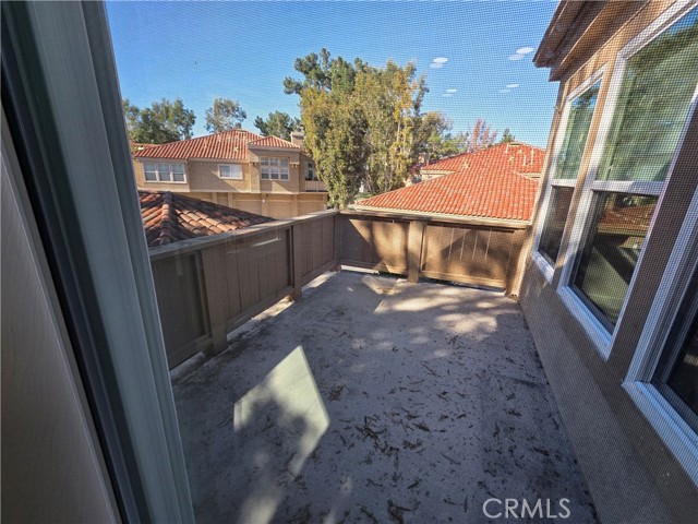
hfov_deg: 106.2
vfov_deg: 89.9
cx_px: 349
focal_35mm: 13
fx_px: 262
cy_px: 262
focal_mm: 2.2
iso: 50
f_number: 2.2
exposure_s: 1/315
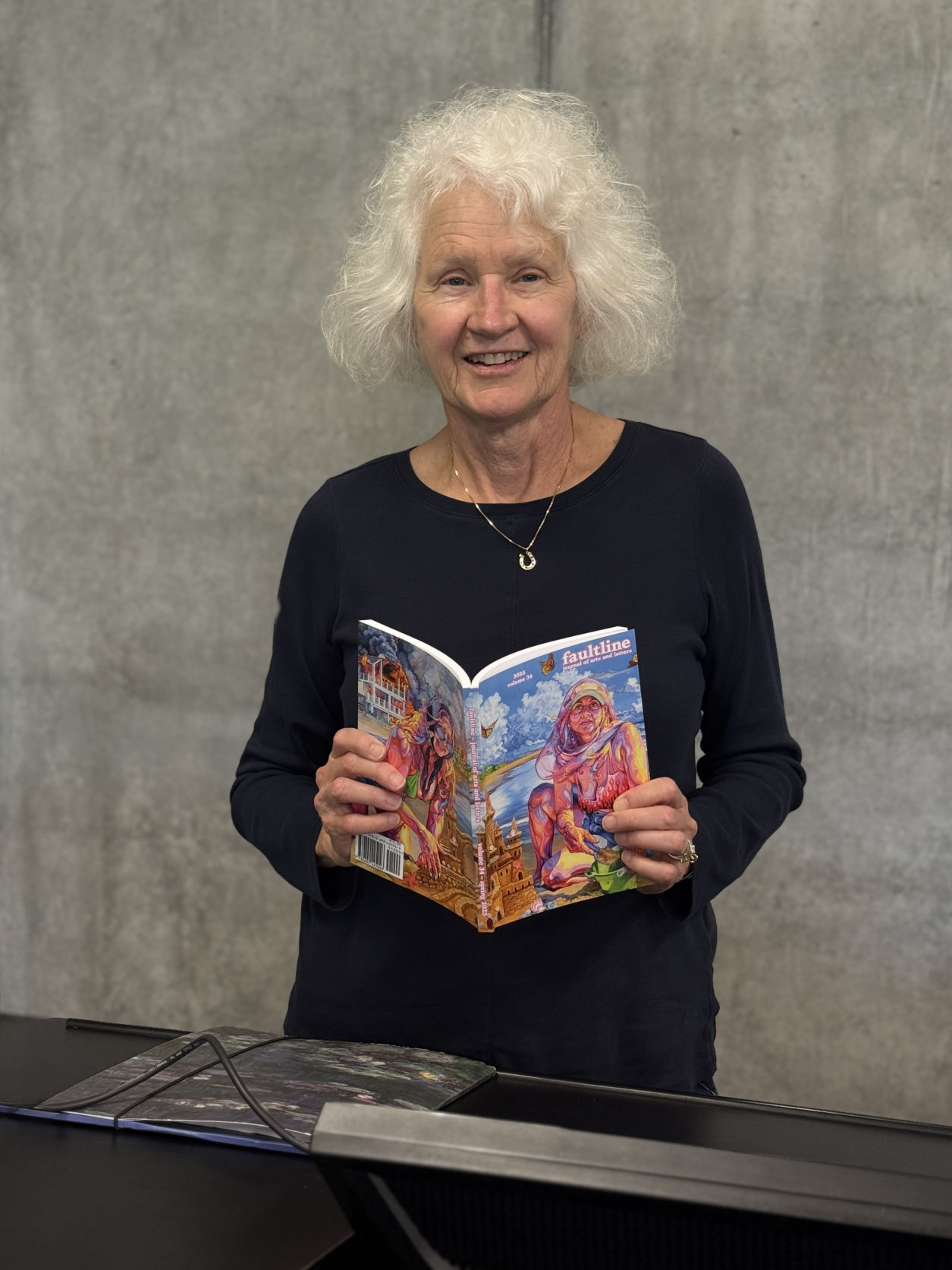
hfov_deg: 30.3
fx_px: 1760
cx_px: 476
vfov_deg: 39.7
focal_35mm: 48
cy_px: 635
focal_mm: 6.76
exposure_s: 1/60
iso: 64
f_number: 1.78
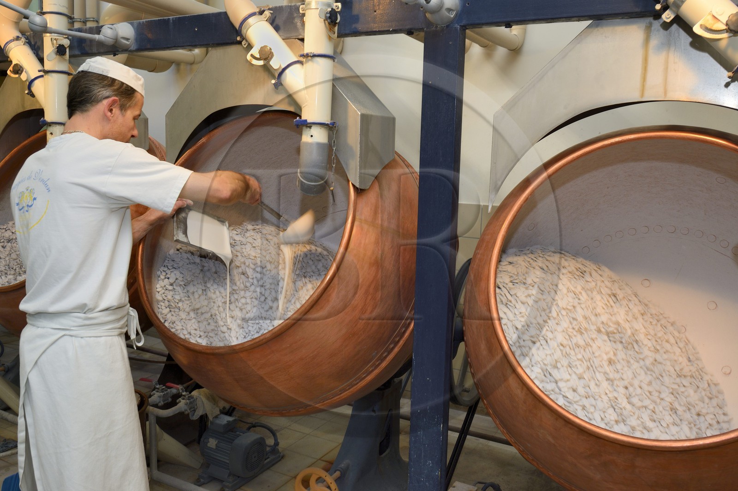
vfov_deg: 44.9
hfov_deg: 63.7
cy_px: 246
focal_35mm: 29
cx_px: 369
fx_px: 594
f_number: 8
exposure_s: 1/25
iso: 400
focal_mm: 29
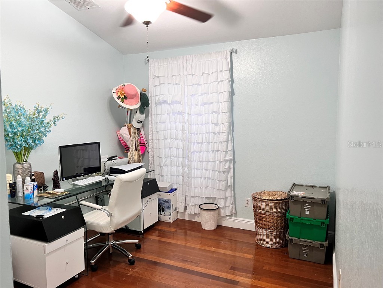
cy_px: 144
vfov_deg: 53.1
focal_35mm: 26
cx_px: 192
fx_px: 288
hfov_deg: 67.3
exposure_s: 1/60
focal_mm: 5.7
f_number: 1.5
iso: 160
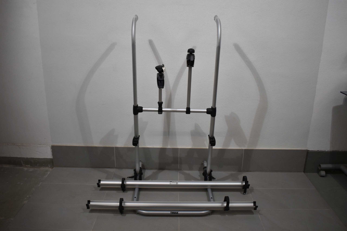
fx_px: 304
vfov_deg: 41.7
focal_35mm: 32
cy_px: 116
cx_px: 174
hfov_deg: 59.5
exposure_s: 1/250
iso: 450
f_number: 3.8
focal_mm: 21
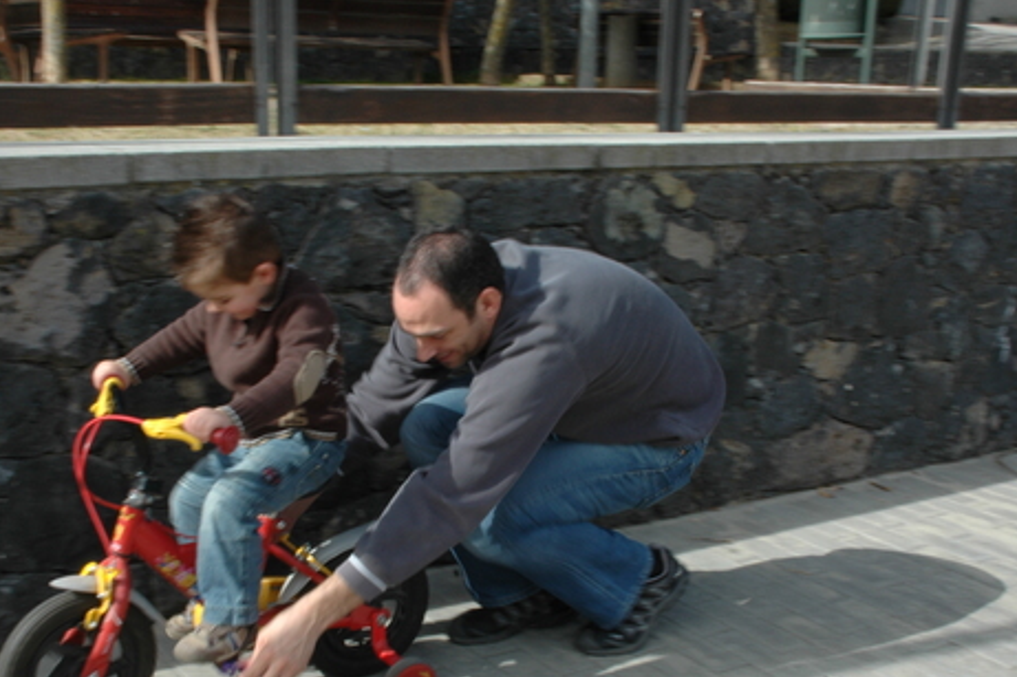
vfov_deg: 30.5
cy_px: 439
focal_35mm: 44
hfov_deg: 44.7
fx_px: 1234
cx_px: 448
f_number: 25
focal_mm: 21
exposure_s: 1/25
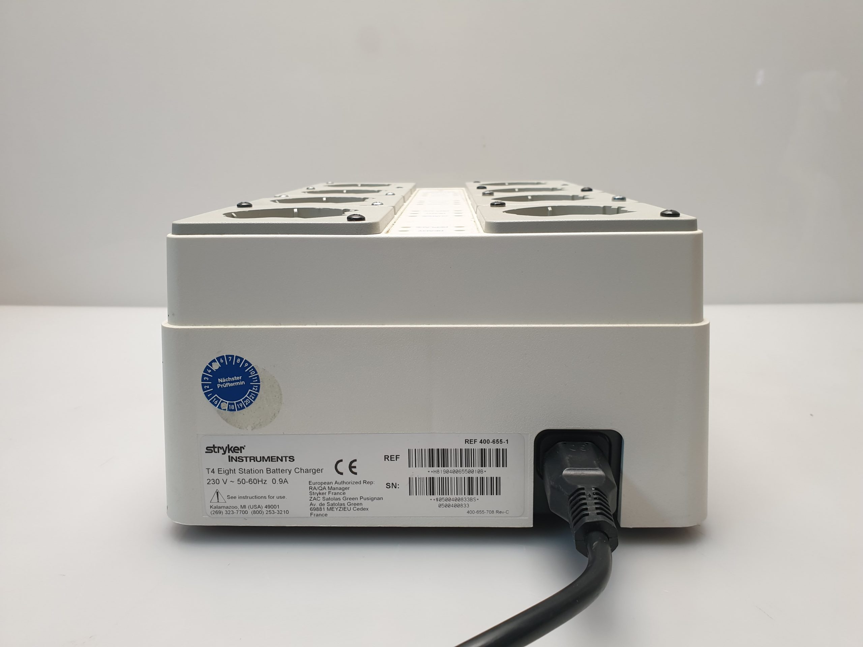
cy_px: 324
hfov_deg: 67.3
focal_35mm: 26
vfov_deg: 53.1
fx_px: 648
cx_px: 432
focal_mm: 4.3
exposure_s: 1/50
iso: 80
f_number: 2.4
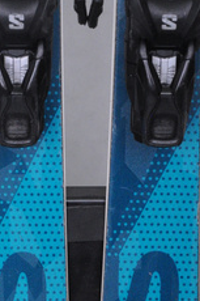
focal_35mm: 220
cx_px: 82
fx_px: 1836
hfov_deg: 6.2
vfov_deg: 9.3
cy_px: 279
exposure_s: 1/125
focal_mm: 75
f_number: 8
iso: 3200
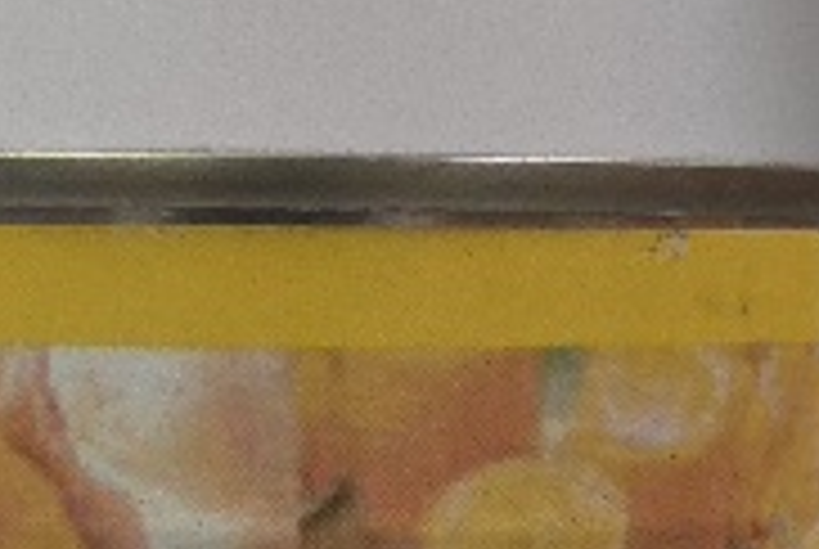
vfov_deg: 12.5
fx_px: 2393
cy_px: 792
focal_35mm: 105
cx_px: 310
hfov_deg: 19.4
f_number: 1.7
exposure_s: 1/101
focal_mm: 6.3
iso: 320
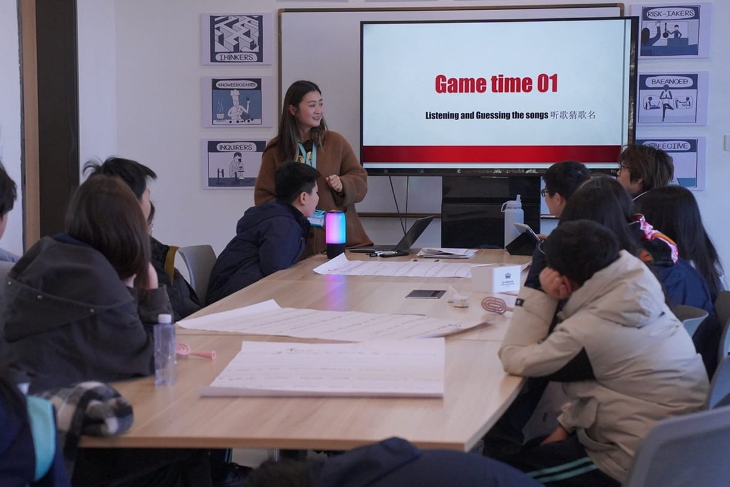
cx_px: 306
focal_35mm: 86
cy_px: 238
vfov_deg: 15.9
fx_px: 1744
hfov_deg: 23.6
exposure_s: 1/1000
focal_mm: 65
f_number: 5
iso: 8000
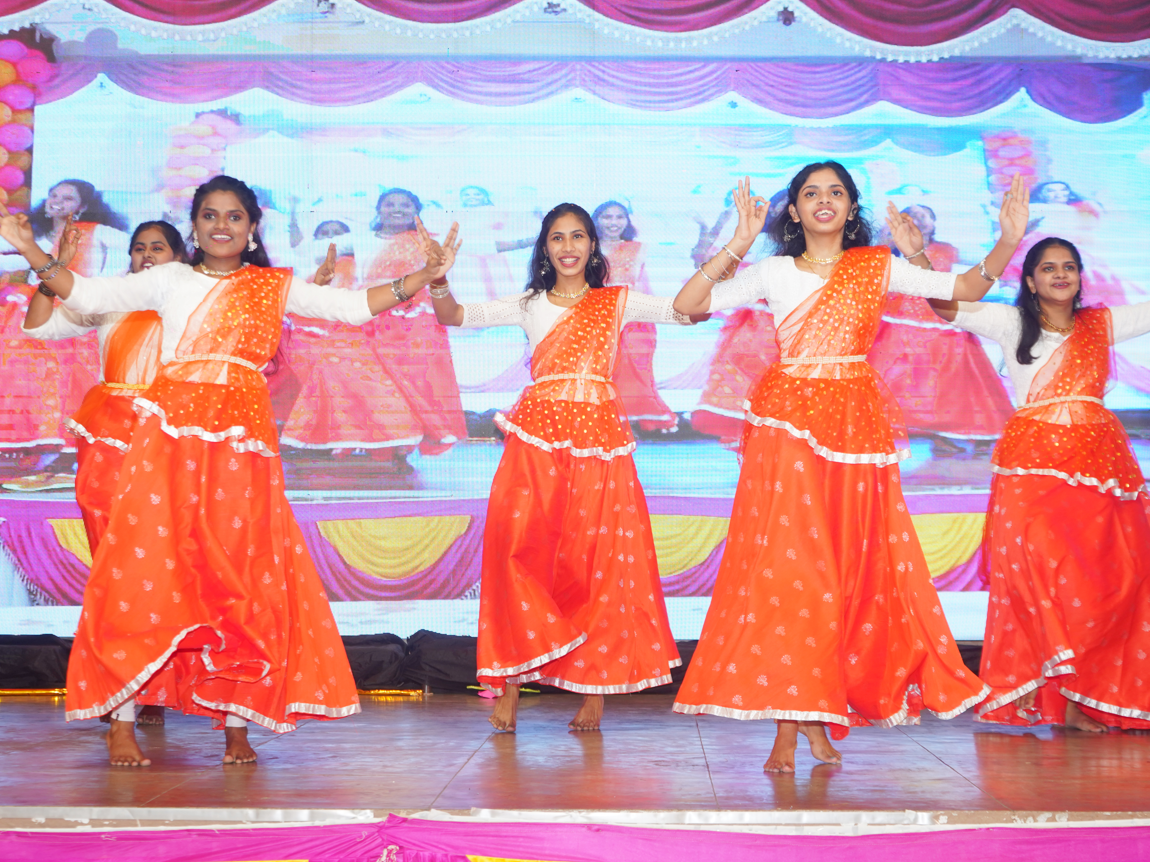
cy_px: 426
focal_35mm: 60
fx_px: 1993
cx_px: 537
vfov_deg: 24.4
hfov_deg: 32.2
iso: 500
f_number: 4
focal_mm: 44
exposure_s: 1/250
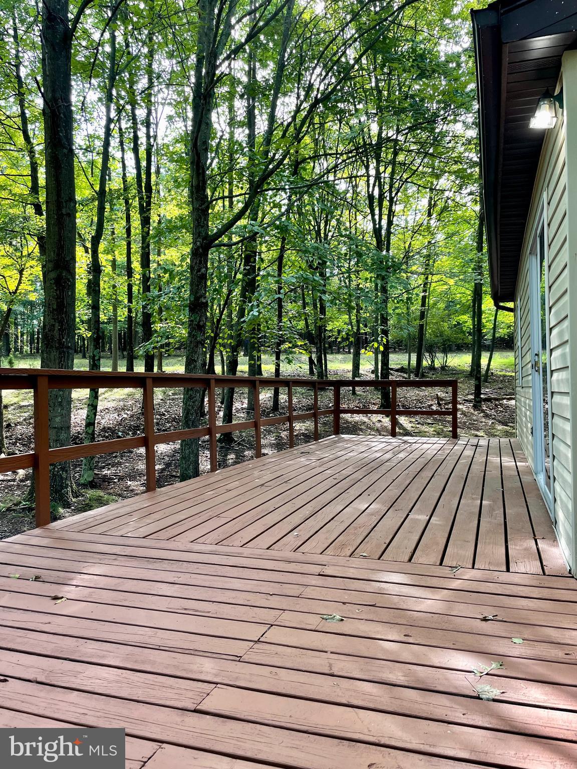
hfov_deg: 53.1
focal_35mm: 26
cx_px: 288
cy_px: 384
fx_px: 578
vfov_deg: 67.3
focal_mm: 4.2
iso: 50
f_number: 1.6
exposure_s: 1/121
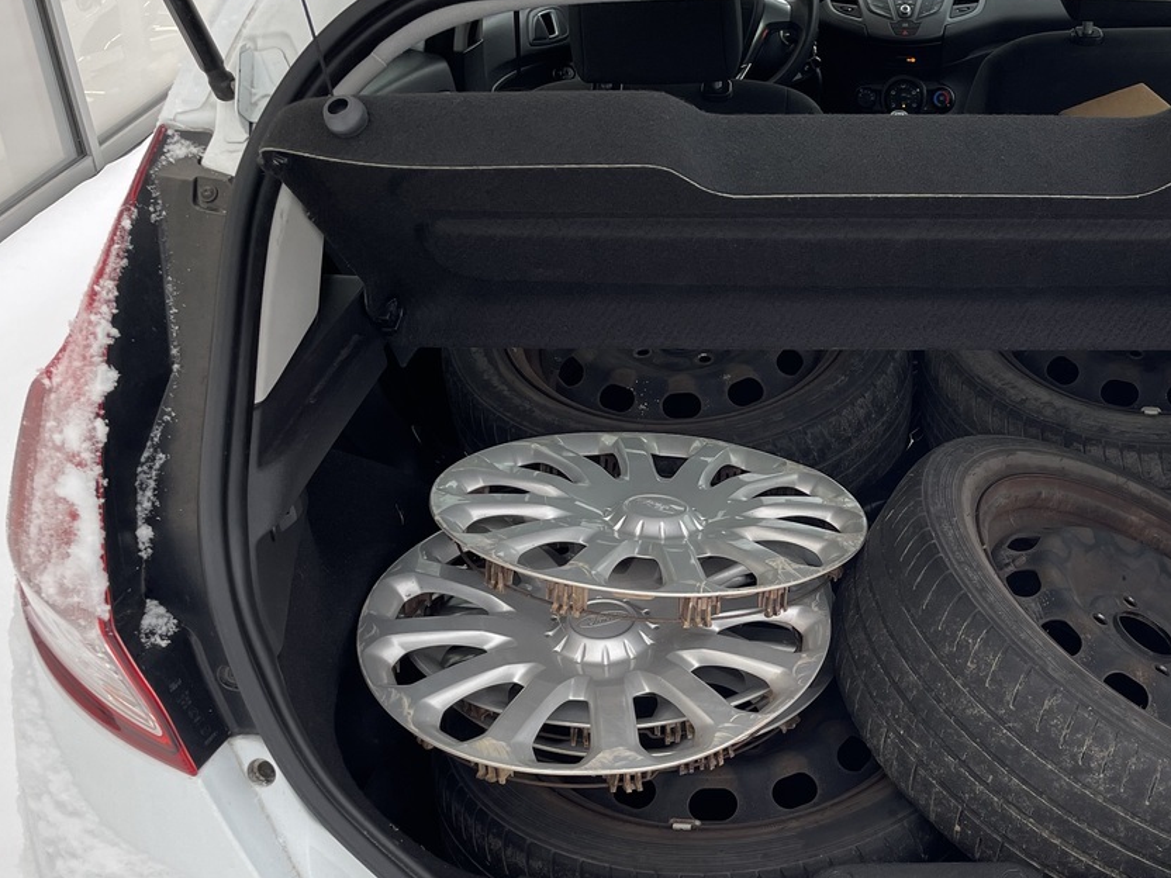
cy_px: 604
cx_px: 906
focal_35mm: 45
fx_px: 1522
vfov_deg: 31.9
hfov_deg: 40.6
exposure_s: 1/222
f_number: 1.6
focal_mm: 4.2
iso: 32
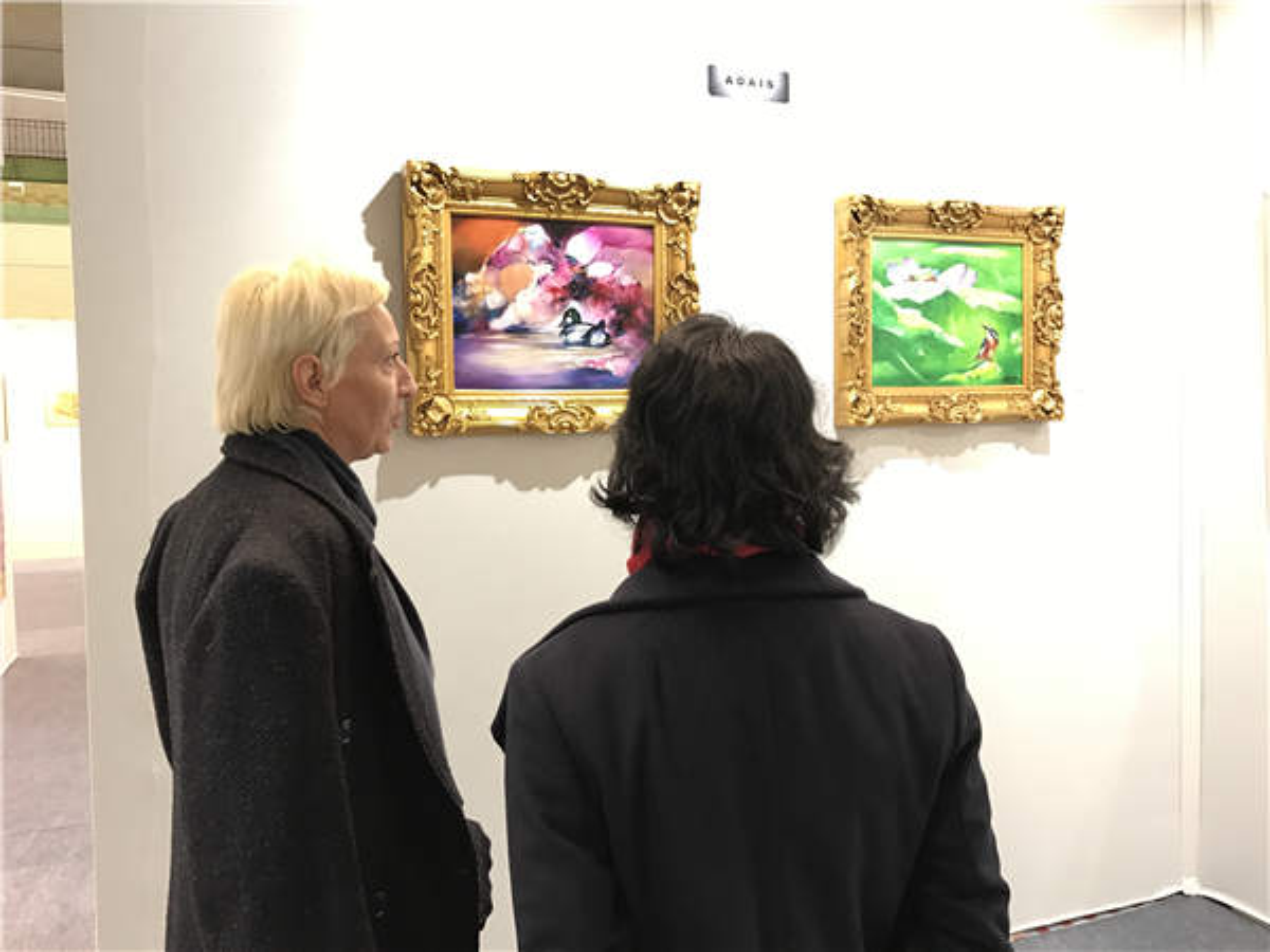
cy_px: 476
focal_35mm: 28
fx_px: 1027
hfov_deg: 63.4
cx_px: 635
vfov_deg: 49.7
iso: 64
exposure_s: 1/17
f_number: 1.8
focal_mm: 3.99
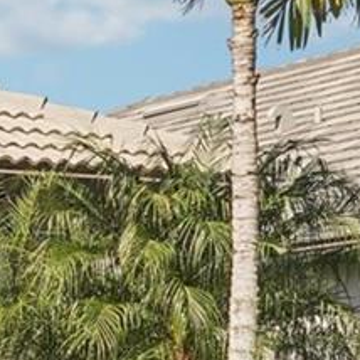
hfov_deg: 7.9
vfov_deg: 9.2
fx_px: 2202
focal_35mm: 187
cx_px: -770
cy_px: 449
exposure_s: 1/1250
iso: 400
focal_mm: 29.5
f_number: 8
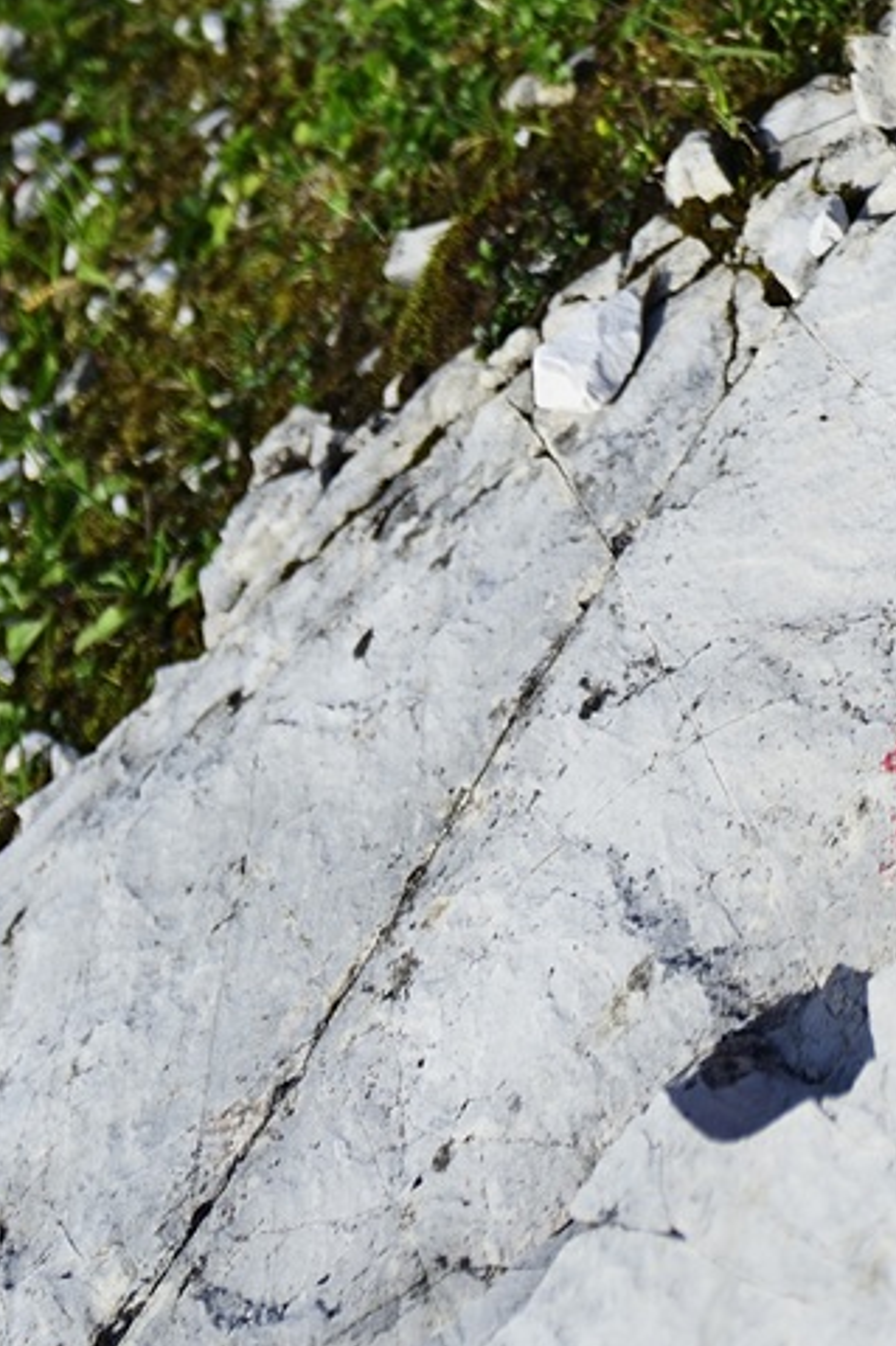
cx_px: 1095
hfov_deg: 17.9
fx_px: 2690
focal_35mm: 72
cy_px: -1021
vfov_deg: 20.6
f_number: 4.5
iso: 100
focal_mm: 20
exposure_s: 1/1000
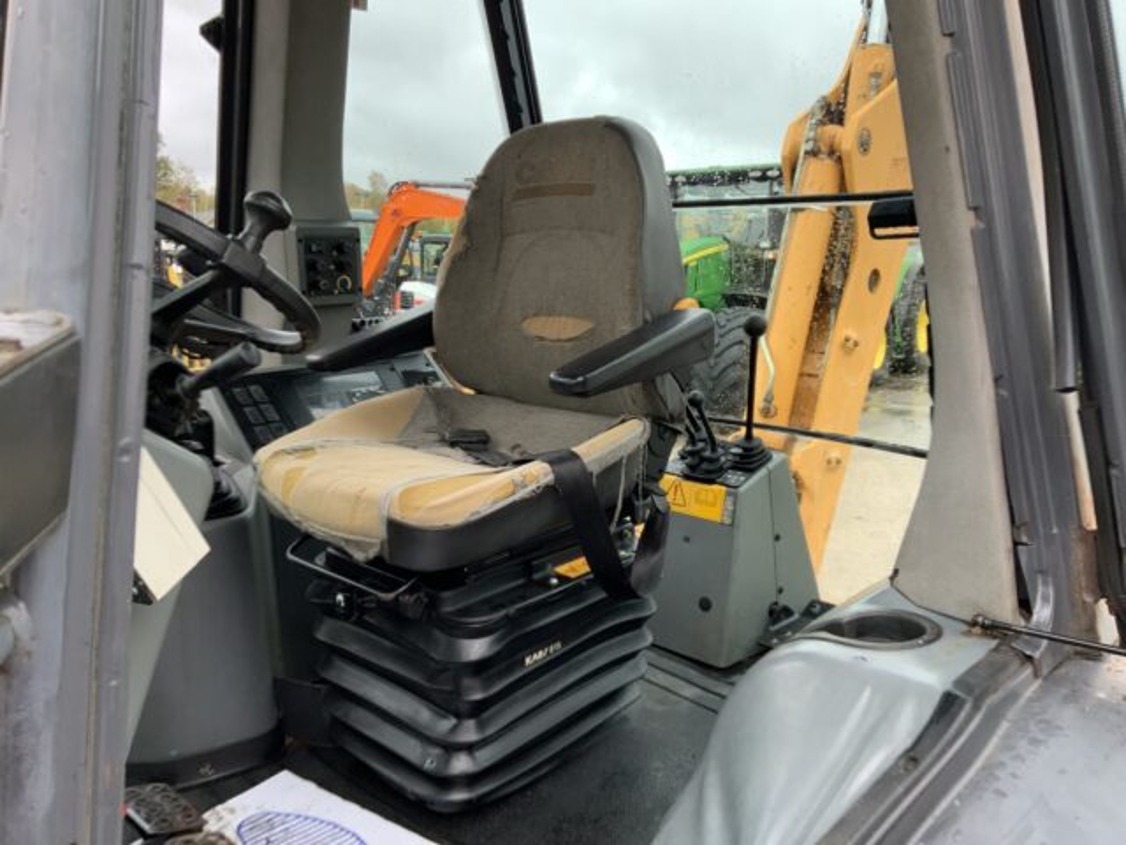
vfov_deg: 48.2
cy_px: 422
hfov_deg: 61.7
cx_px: 563
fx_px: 943
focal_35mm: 29
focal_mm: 3
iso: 64
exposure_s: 1/122
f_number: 1.8
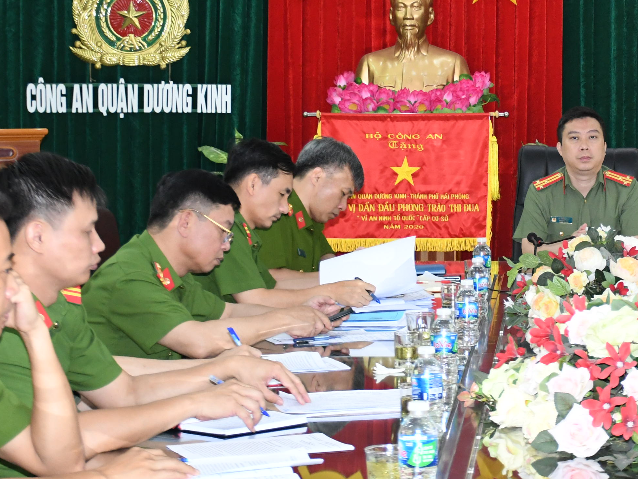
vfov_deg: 12.0
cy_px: 109
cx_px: 584
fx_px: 2267
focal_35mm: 123
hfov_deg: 15.8
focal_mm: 40
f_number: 4.5
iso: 2000
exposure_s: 1/200
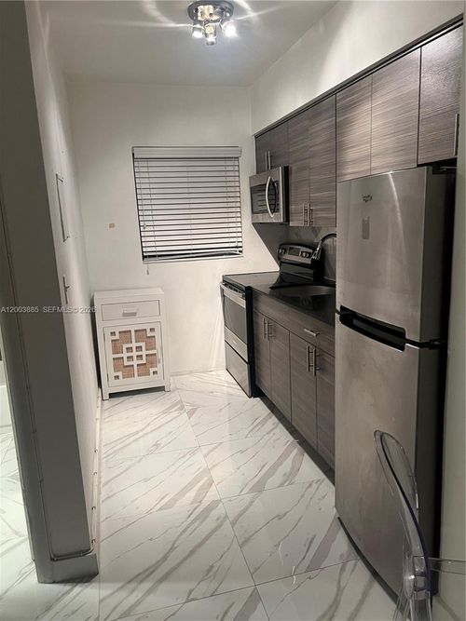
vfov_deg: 67.3
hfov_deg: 53.0
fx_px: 467
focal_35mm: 26
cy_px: 310
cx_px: 233
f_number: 1.5
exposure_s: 1/60
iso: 200
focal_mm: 5.7
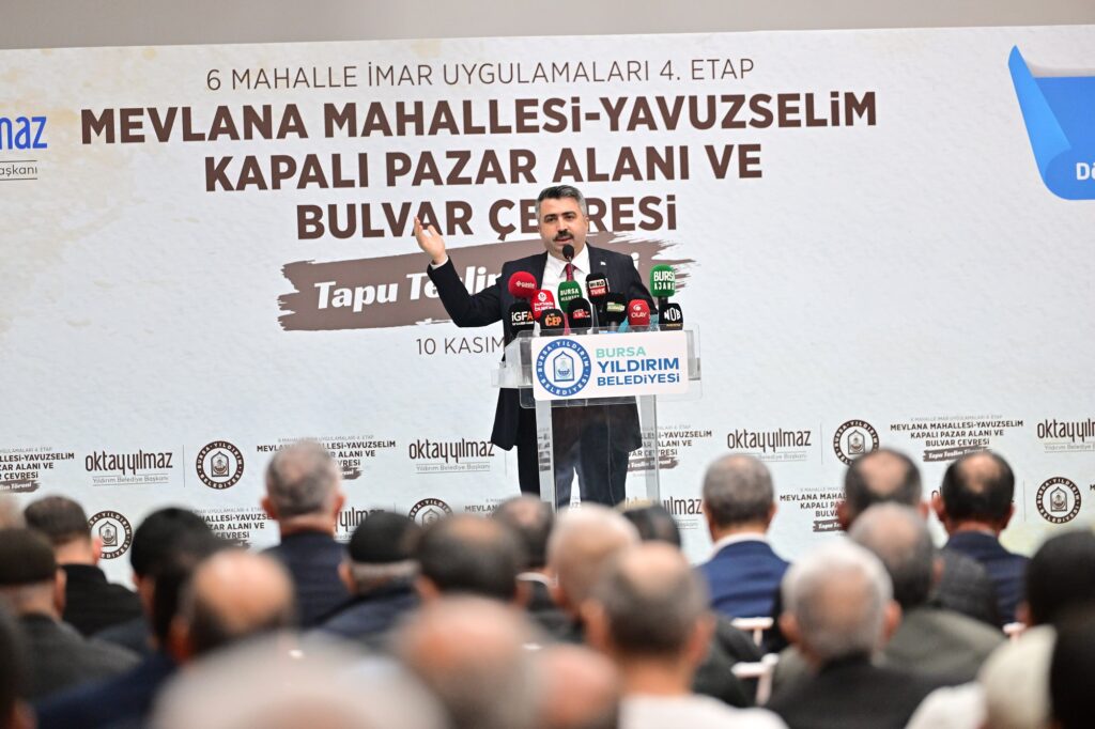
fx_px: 6081
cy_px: 364
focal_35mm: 200
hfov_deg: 10.3
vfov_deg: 6.9
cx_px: 548
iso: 4000
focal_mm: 200
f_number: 3.2
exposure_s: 1/320
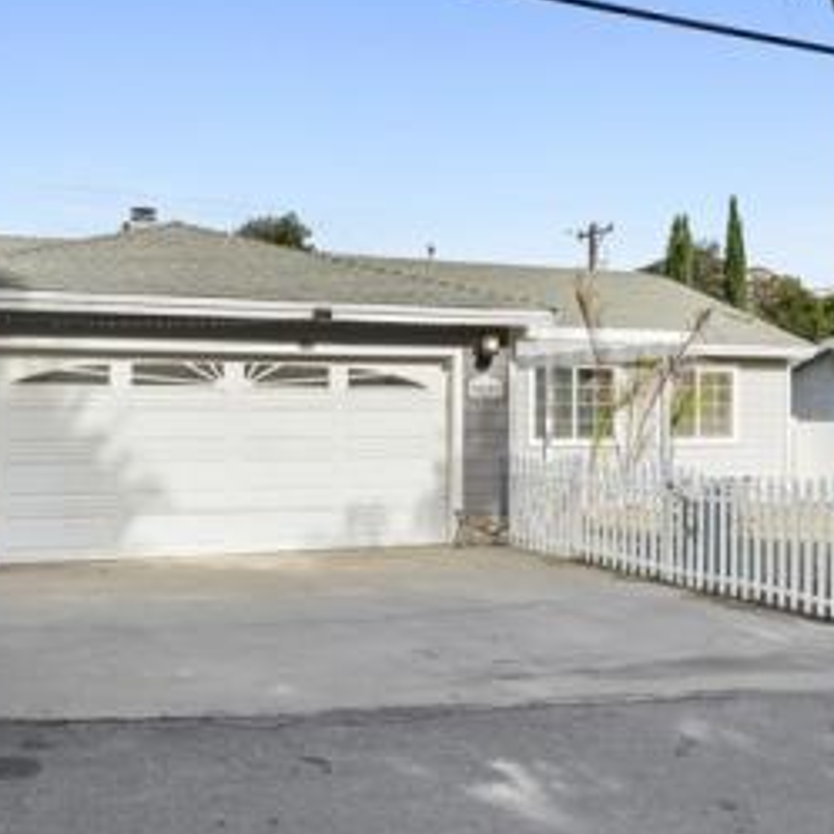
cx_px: 548
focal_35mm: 47
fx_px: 1275
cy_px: 429
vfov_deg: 36.2
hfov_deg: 35.9
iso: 800
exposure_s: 1/640
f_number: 8
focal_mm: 30.5
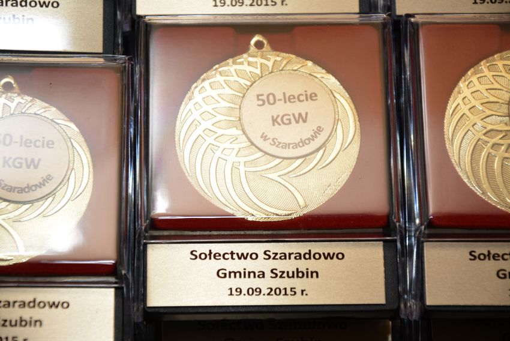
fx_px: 2233
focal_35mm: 158
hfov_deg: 13.0
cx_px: 255
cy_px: 170
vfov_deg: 8.7
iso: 125
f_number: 5.6
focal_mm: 105
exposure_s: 1/60
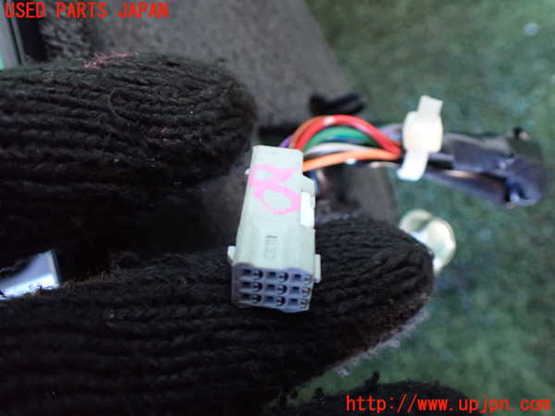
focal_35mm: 30
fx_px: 481
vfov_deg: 46.8
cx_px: 278
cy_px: 208
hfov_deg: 60.0
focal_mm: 5.4
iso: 1250
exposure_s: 1/30
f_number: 2.3
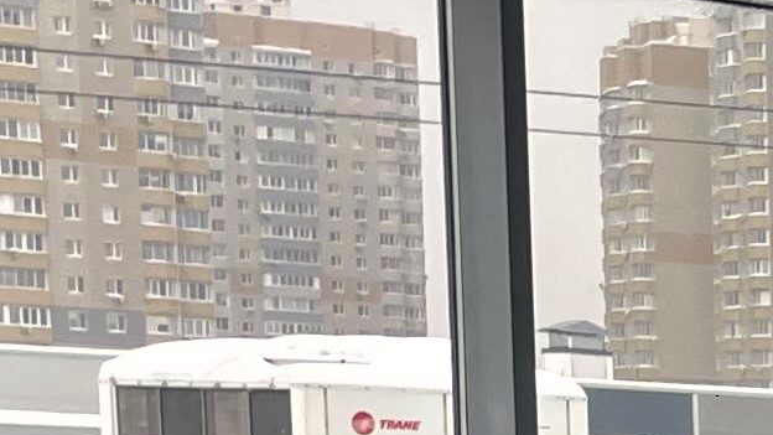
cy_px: 1156
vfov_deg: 6.2
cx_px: 1823
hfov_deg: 10.3
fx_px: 3751
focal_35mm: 183
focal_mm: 4.2
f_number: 1.6
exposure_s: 1/121
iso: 40
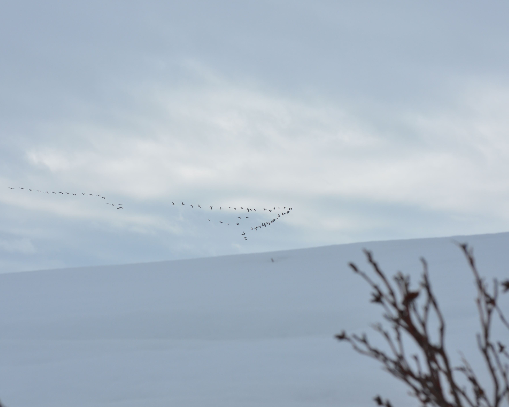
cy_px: 204
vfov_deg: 12.1
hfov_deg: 15.1
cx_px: 228
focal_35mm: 128
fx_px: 1922
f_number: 13
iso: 200
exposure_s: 1/640
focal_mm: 75
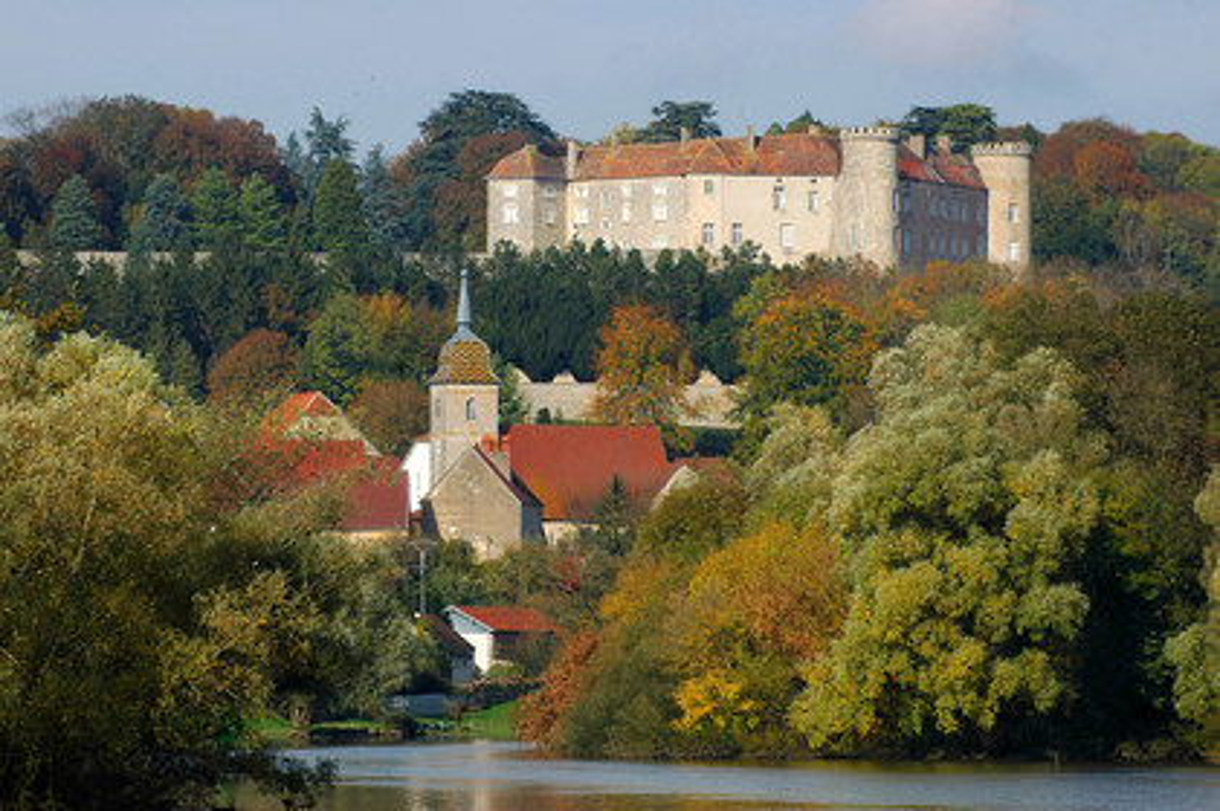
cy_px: 406
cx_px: 610
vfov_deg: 5.7
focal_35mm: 240
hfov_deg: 8.6
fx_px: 8127
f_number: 8
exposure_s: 1/640
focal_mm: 160
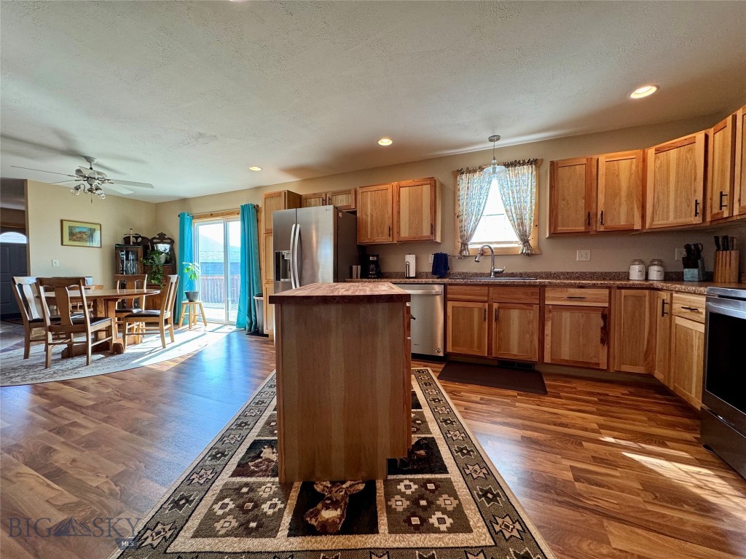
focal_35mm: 14
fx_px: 302
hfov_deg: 102.1
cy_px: 280
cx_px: 373
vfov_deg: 85.7
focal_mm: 2.22
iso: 160
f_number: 2.2
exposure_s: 1/120
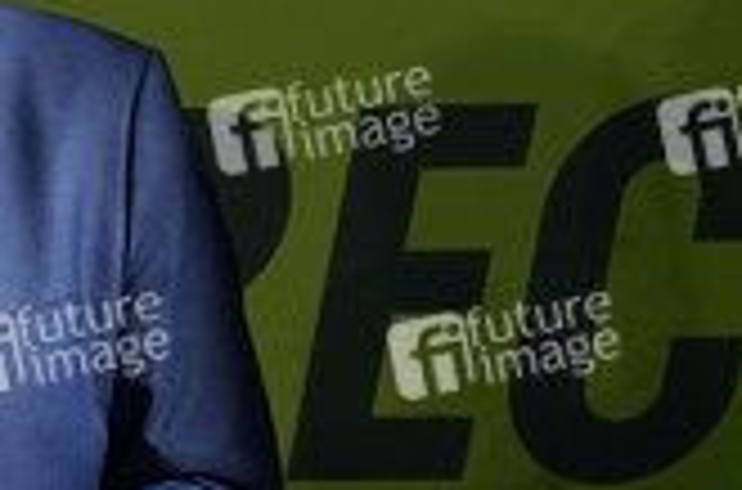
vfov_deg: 2.9
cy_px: 234
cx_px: -65
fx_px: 9577
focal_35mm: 466
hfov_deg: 4.4
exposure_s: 1/200
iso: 1250
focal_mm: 170
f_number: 16
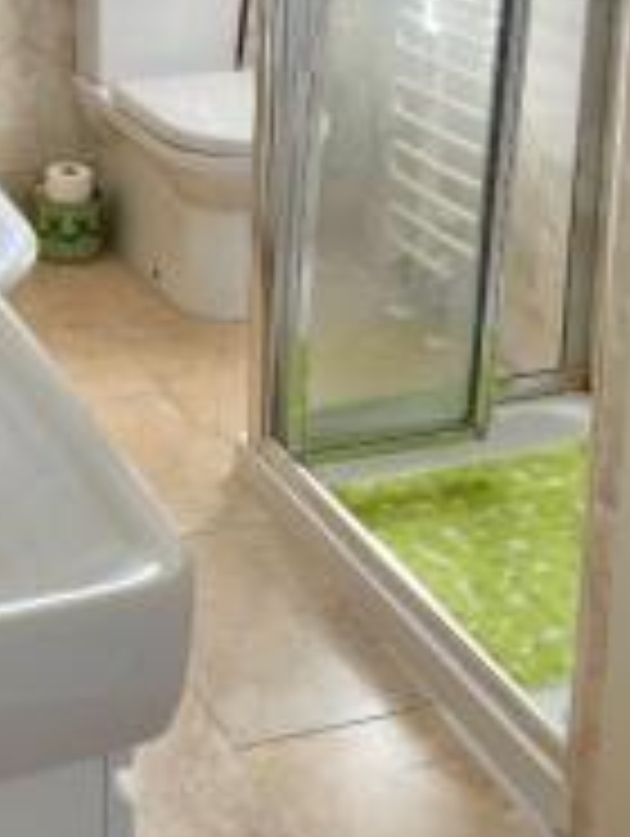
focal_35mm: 61
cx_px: -18
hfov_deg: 23.0
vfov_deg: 29.6
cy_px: 11
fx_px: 1477
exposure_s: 1/121
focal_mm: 4.2
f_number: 1.6
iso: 40
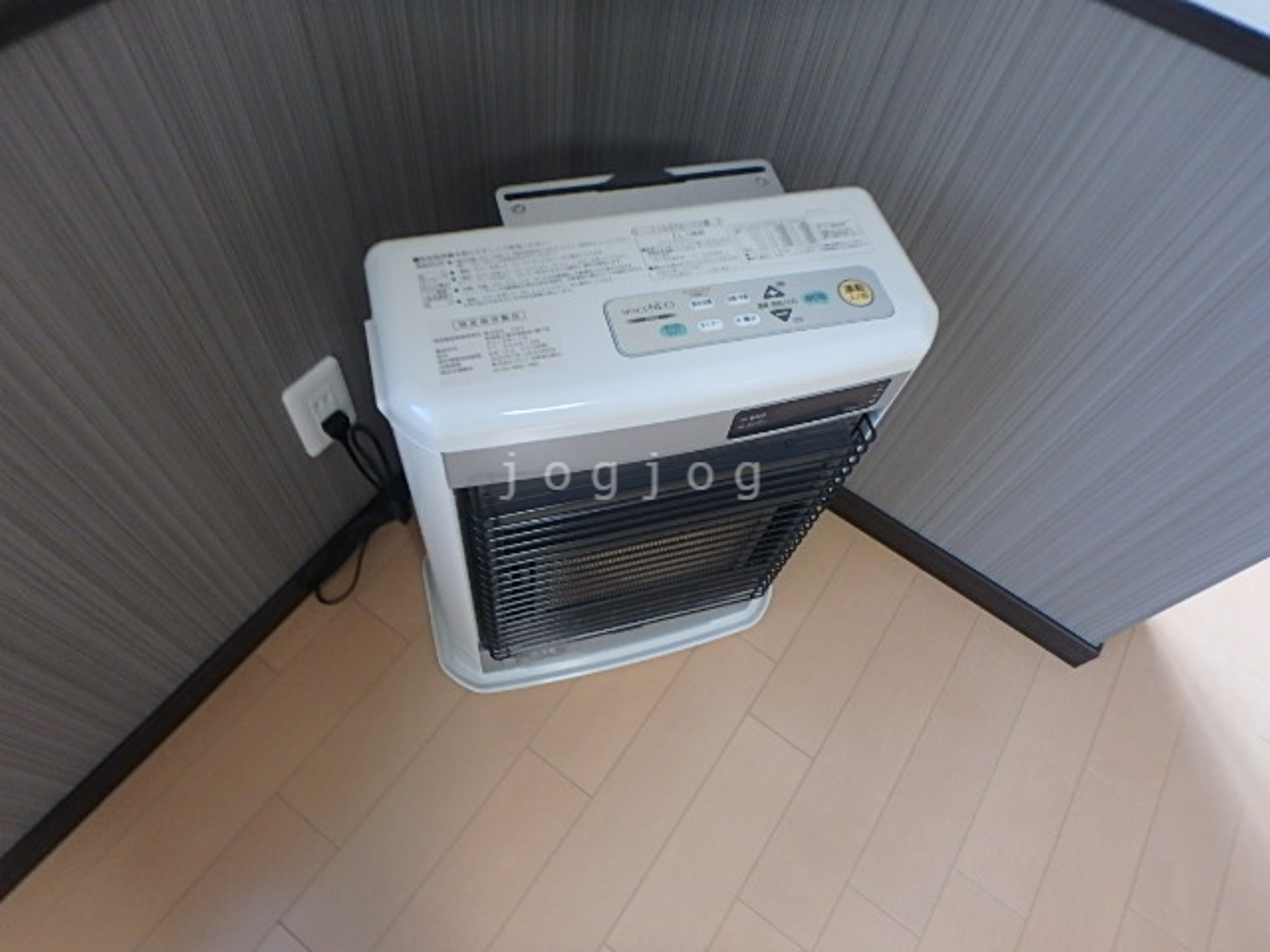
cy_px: 476
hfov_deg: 79.0
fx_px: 770
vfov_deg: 63.4
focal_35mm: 21
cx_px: 635
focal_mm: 3.7
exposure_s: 1/30
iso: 400
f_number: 3.5
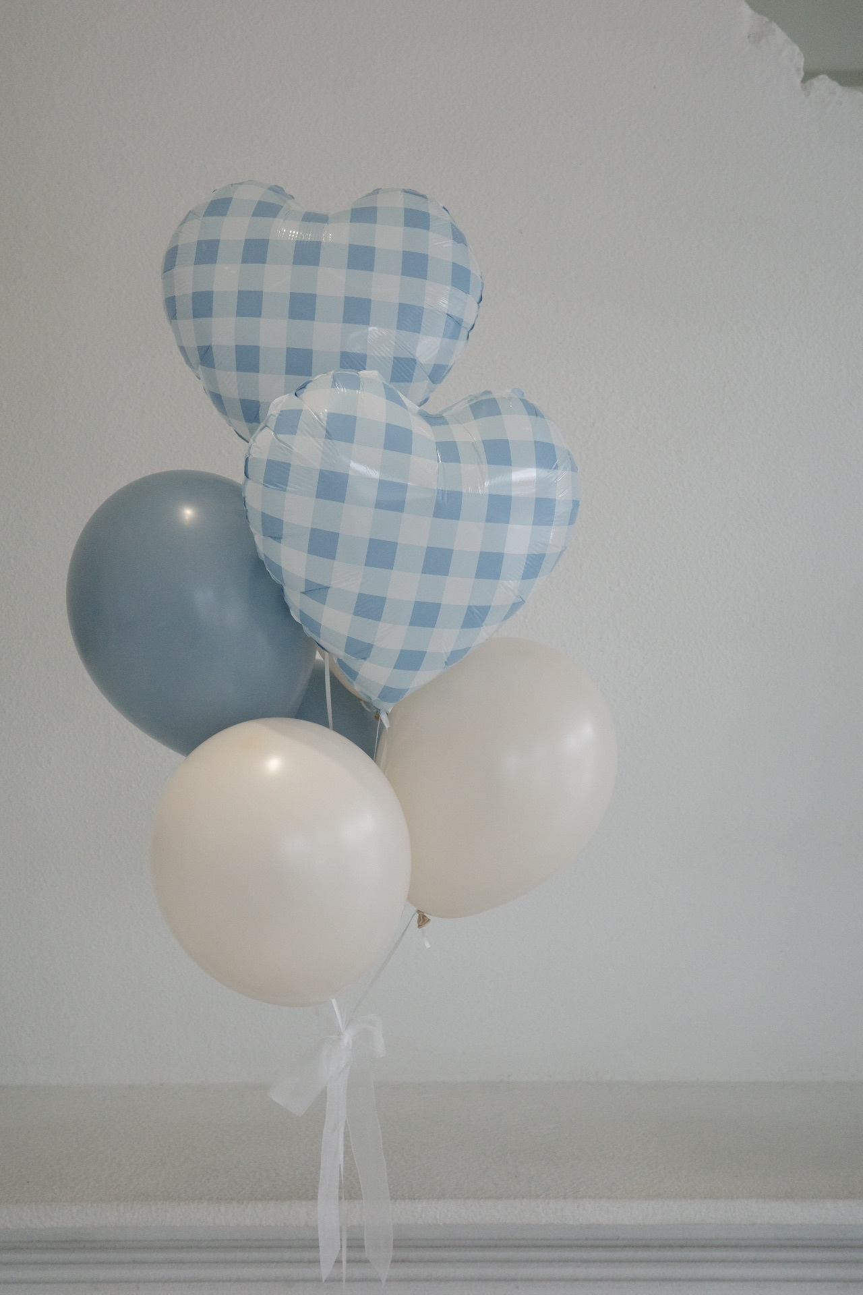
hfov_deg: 33.4
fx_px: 1438
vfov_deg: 48.5
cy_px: 648
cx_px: 432
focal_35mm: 40
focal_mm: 26
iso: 1600
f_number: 5.6
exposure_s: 1/640
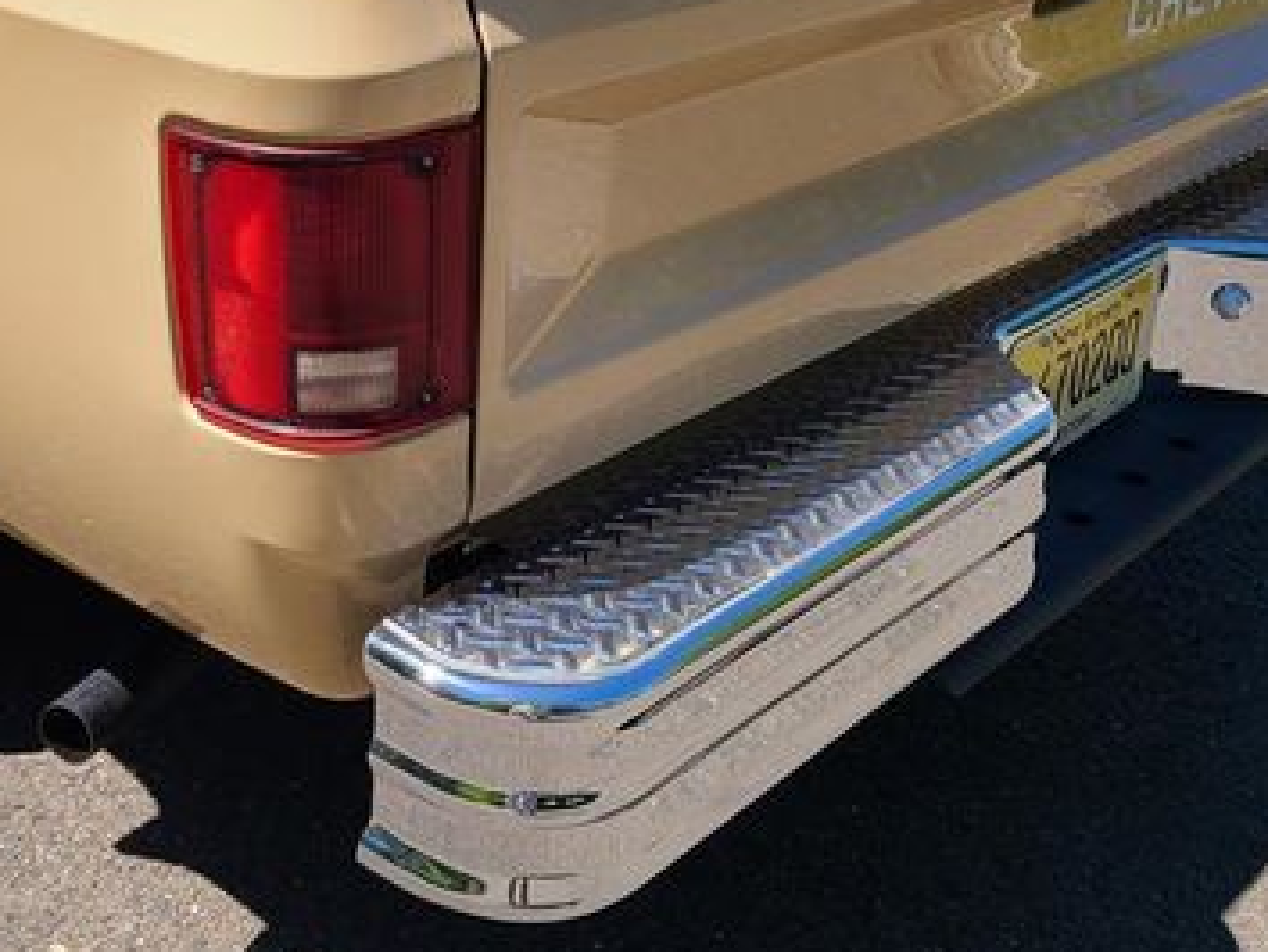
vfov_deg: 30.6
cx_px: 365
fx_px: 1723
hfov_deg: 39.6
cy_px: 290
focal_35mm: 47
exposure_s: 1/1737
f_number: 1.8
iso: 40
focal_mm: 5.4
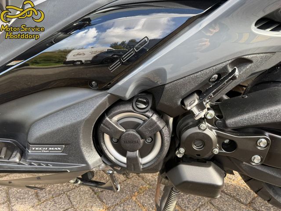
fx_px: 195
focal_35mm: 24
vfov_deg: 56.8
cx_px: 140
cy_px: 106
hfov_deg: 71.6
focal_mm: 6.76
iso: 100
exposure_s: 1/309
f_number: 1.78
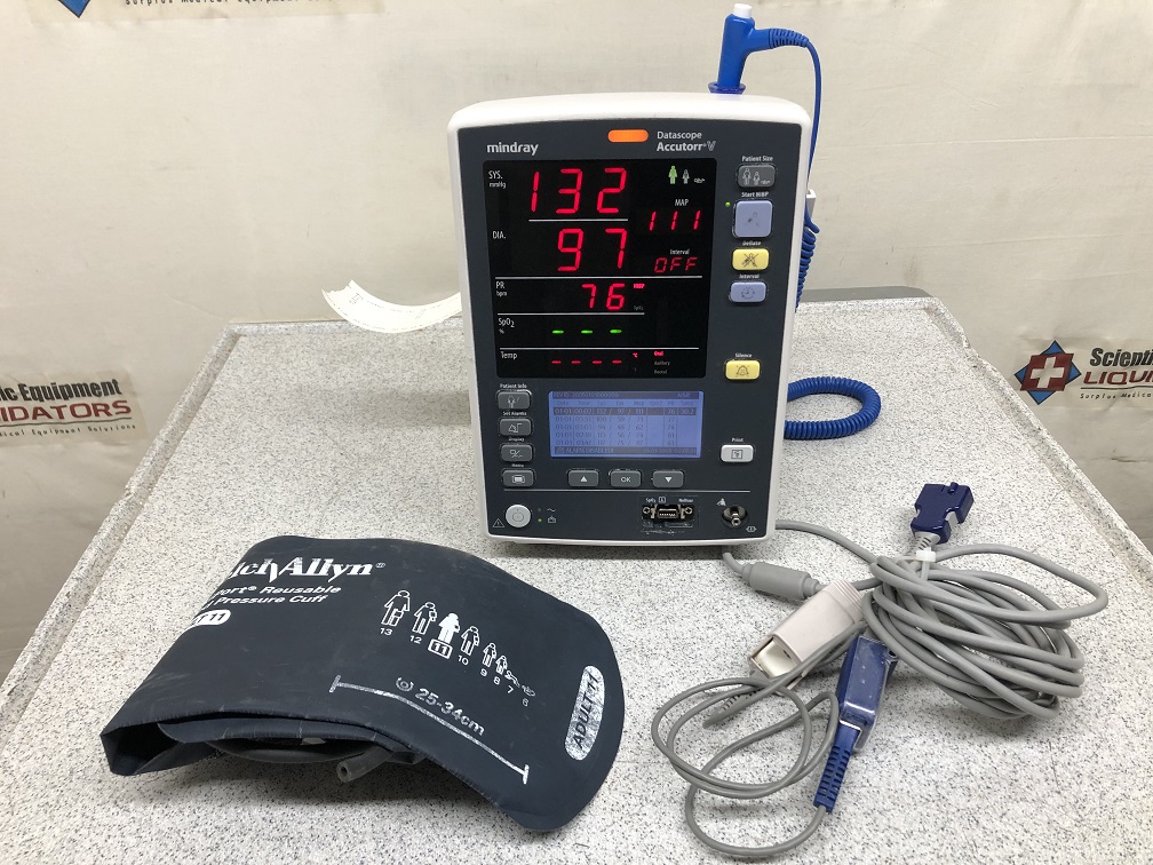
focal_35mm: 28
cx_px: 576
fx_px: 933
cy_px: 432
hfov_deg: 63.4
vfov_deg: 49.7
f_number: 1.8
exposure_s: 1/30
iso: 25
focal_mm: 3.99
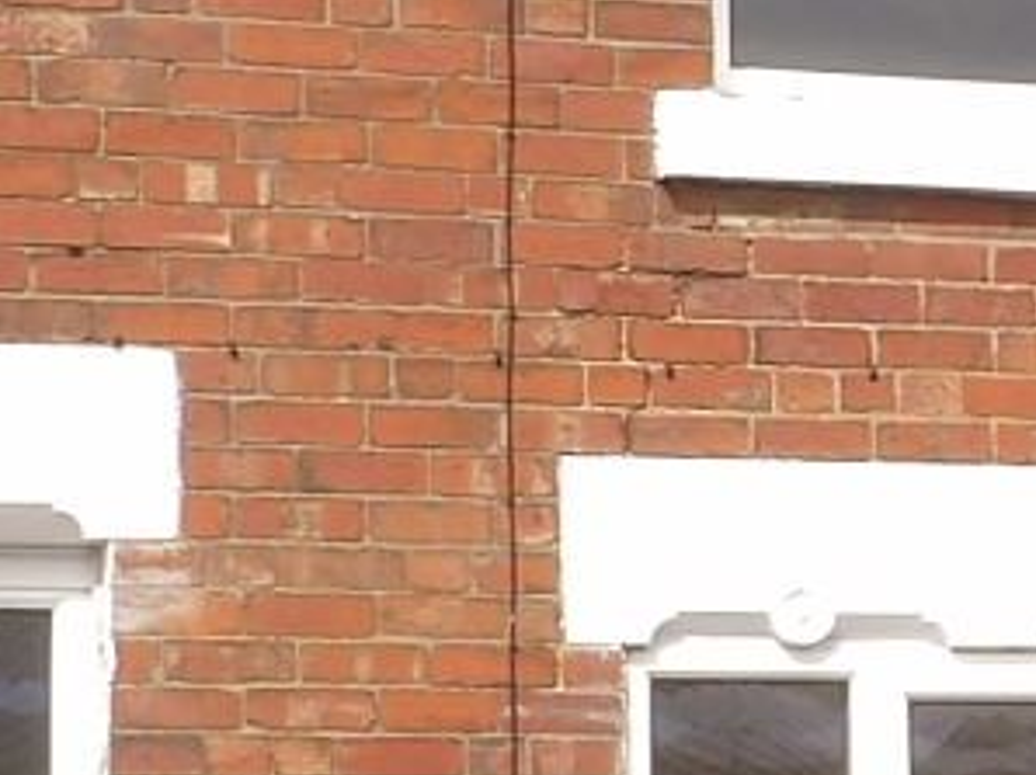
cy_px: 608
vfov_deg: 9.0
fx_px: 4934
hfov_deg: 11.5
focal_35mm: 165
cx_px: 1498
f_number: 4.6
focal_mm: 4.3
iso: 100
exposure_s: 1/725
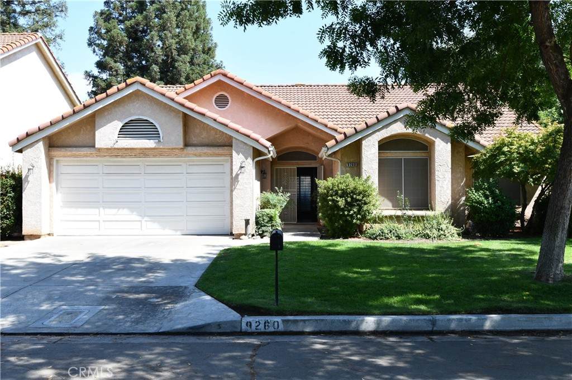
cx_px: 286
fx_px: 572
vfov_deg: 36.8
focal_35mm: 36
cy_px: 190
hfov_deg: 53.2
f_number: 9
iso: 320
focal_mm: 24
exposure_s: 1/200
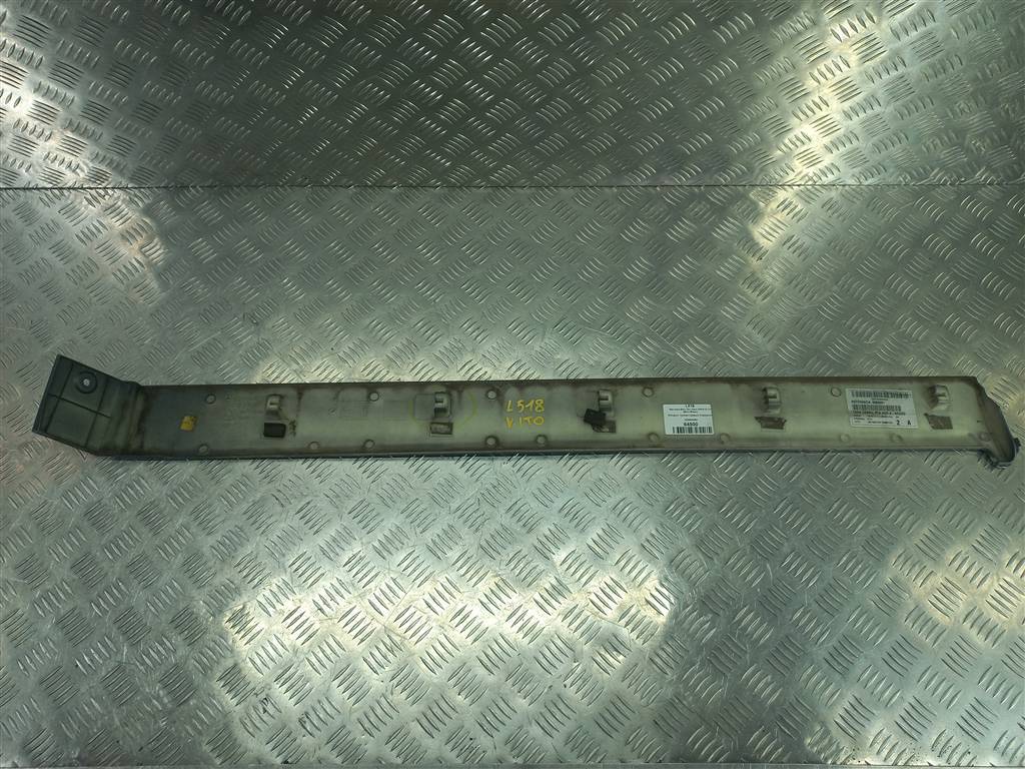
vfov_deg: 54.9
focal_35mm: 25
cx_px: 512
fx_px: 740
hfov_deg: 69.4
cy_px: 384
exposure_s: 1/100
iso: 50
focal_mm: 4.6
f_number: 1.8
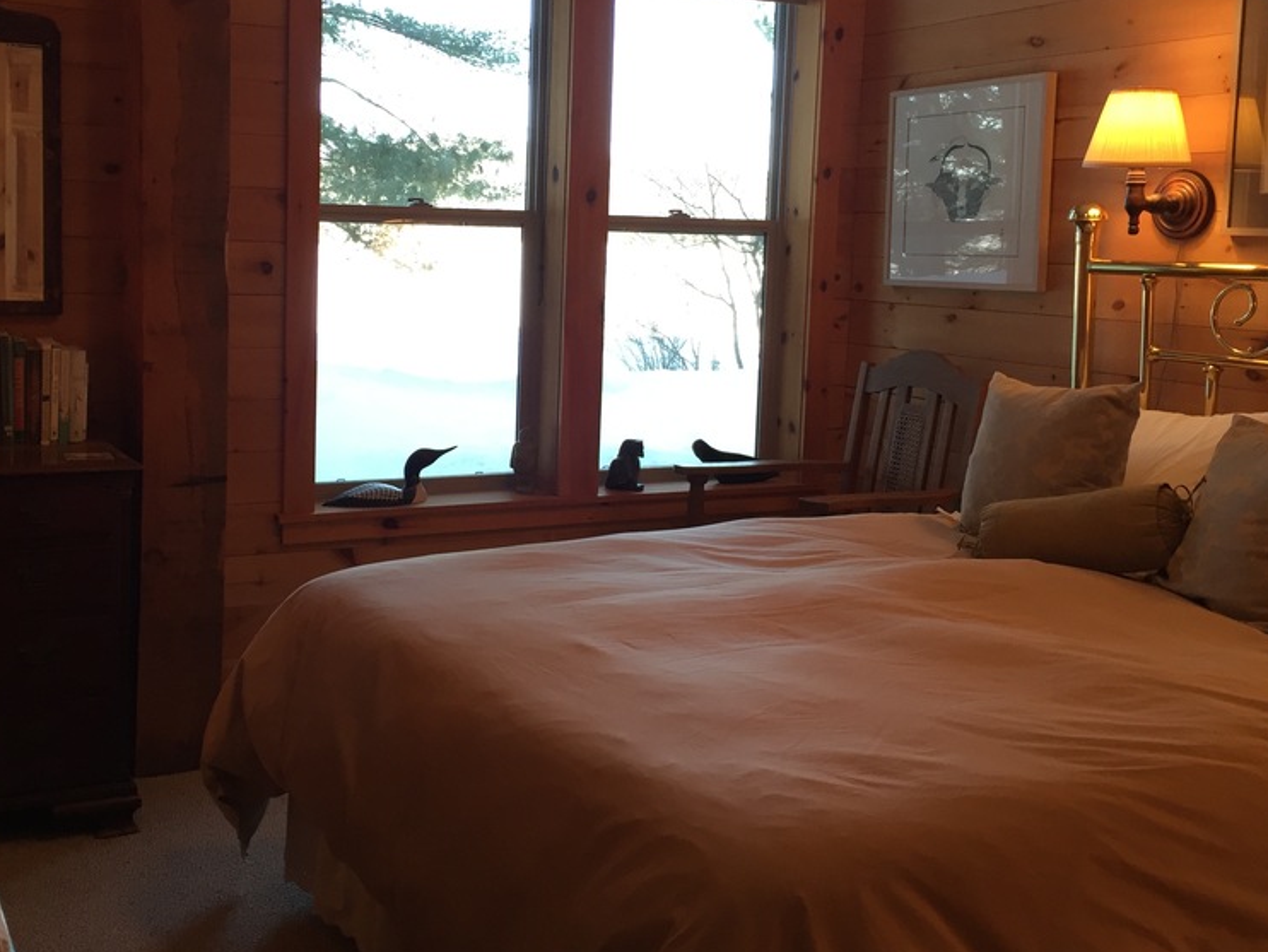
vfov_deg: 35.9
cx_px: 526
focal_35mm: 40
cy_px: 388
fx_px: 1466
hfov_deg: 46.6
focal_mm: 4.15
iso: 32
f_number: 2.2
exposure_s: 1/33
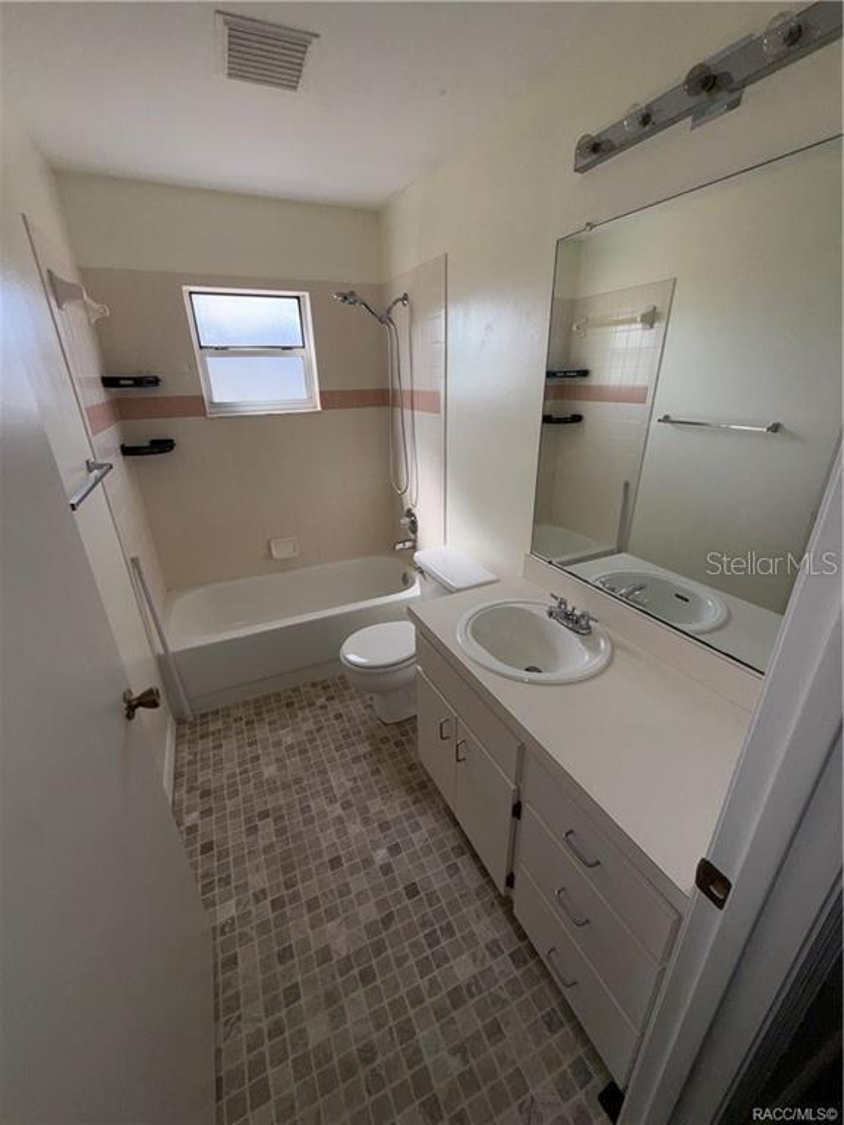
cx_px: 422
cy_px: 562
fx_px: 455
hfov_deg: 85.7
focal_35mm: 14
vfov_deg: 102.1
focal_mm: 2.22
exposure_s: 1/125
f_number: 2.2
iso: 16
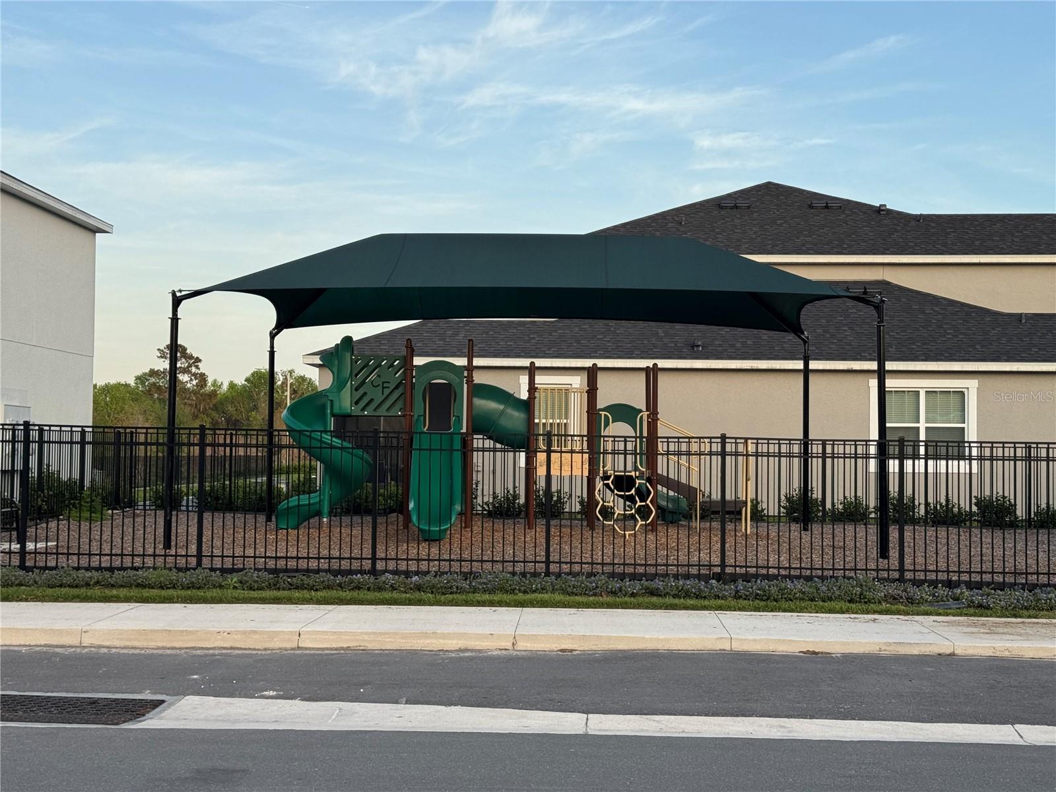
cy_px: 396
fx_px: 1464
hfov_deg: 39.7
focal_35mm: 48
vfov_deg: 30.3
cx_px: 528
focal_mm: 6.76
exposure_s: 1/843
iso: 64
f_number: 1.78
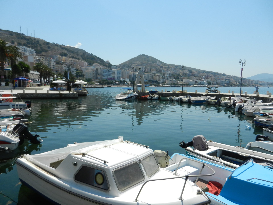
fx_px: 197
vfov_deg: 54.9
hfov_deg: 69.4
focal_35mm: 25
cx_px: 136
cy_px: 102
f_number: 7
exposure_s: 1/800
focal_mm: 4.5
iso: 160
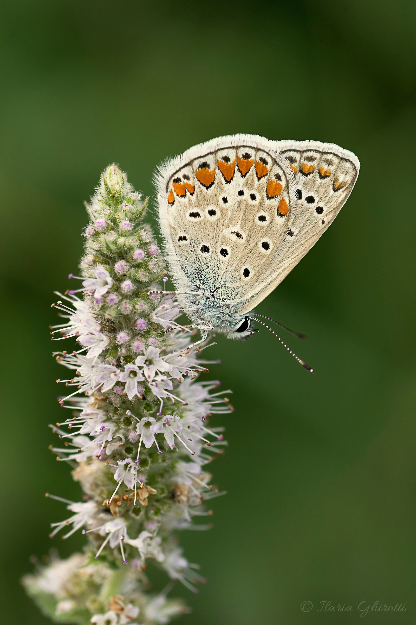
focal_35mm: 135
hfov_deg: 10.2
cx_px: 208
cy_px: 312
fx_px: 2340
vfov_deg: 15.2
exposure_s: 1/500
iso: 400
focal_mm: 90
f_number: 13
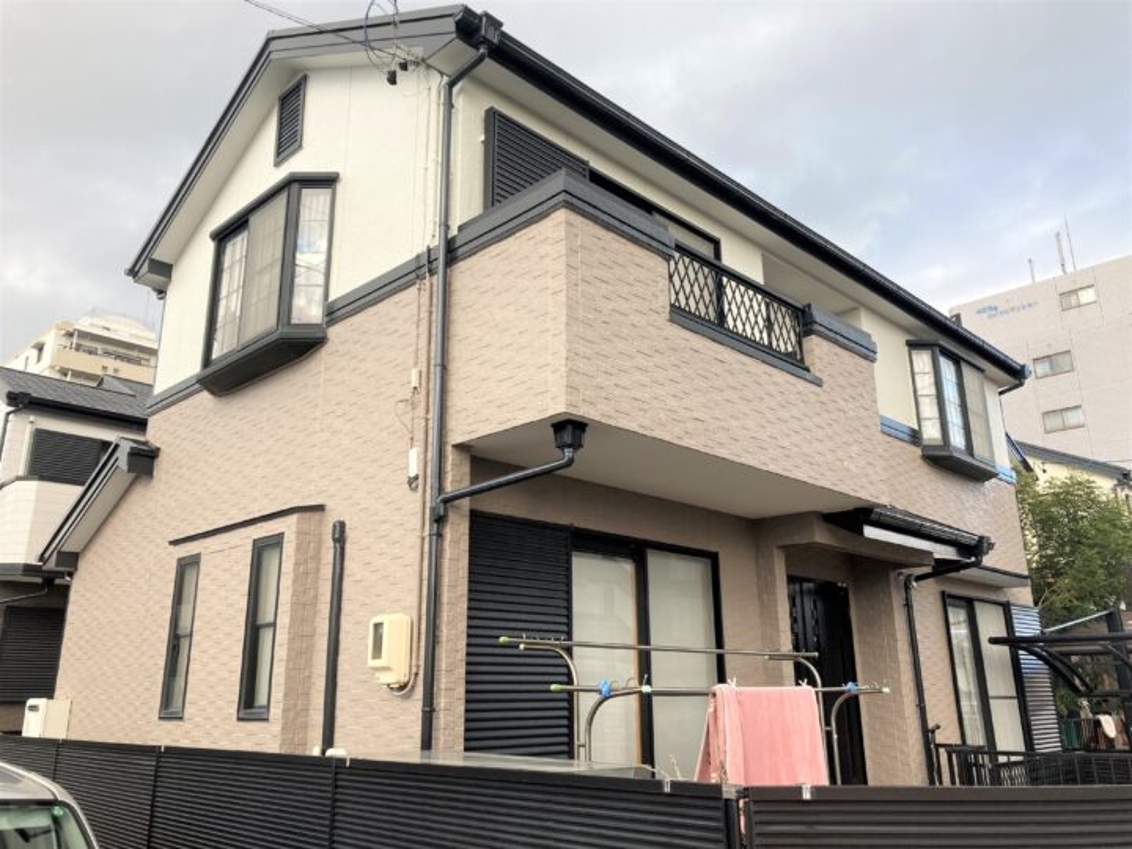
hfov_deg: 63.4
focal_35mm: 28
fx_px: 916
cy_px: 424
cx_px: 566
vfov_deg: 49.7
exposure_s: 1/187
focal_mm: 3.99
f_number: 1.8
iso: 20
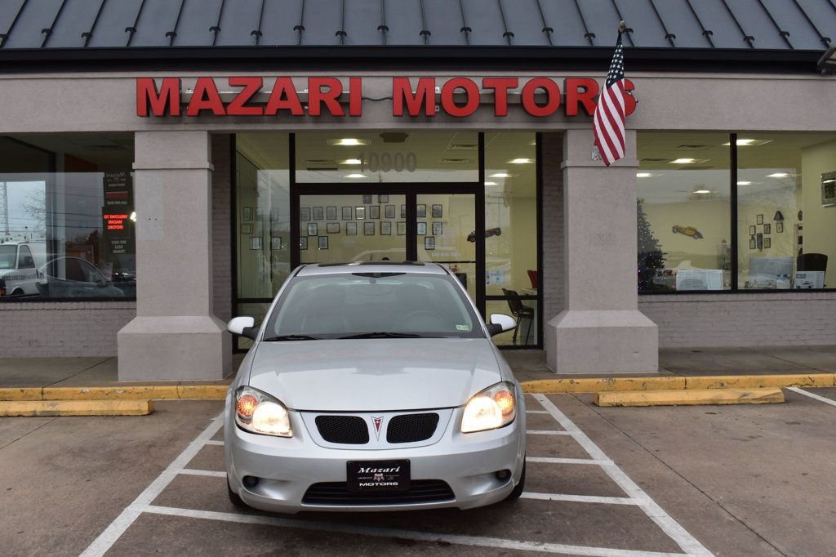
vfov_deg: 36.8
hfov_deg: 53.1
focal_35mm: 36
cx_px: 418
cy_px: 278
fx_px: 836
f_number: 8
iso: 400
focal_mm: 24
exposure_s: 1/80
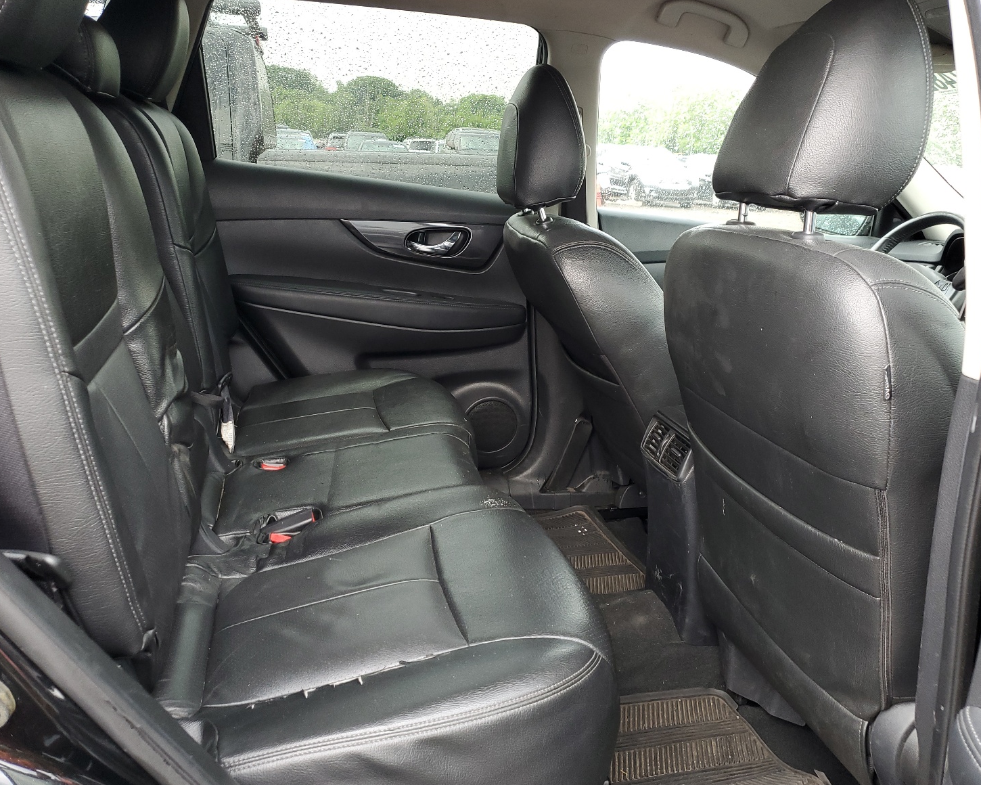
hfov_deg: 62.2
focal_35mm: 28
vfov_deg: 51.5
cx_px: 480
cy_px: 382
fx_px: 813
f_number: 1.5
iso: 81
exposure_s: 1/120
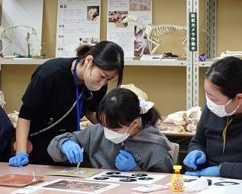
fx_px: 803
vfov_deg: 13.8
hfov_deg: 17.1
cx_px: 148
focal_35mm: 112
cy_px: 109
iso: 640
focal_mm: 15.66
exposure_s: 1/80
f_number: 4.5
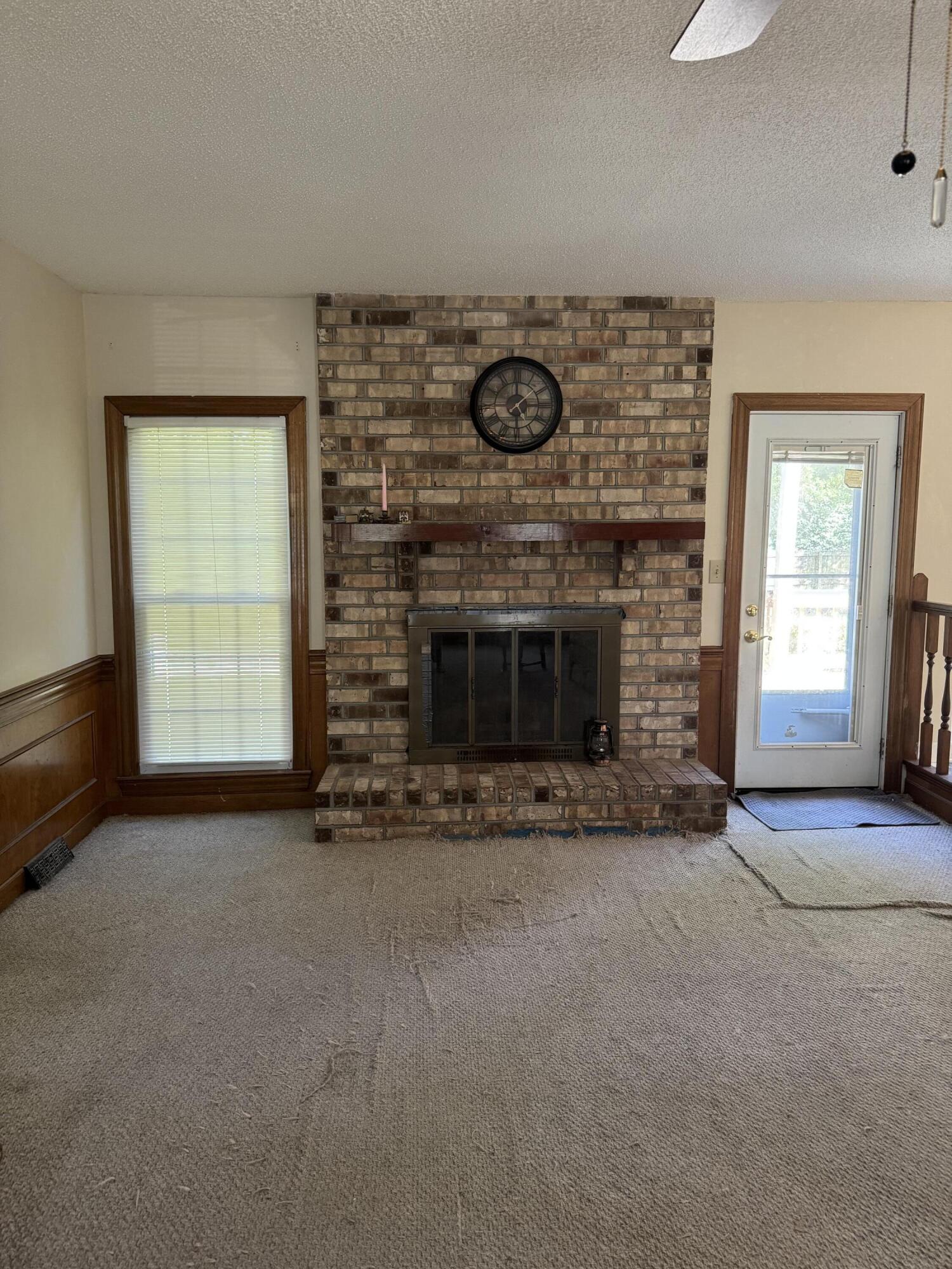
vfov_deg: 71.6
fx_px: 880
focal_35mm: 24
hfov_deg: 56.8
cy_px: 634
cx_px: 476
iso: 400
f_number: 1.78
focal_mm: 6.76
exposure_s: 1/60
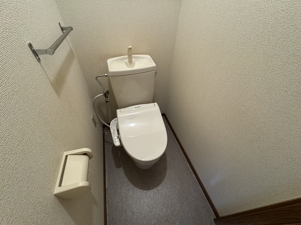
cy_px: 112
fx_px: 122
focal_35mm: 14
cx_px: 150
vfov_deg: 85.7
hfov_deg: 102.1
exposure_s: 1/60
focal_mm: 2.22
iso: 400
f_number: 2.2
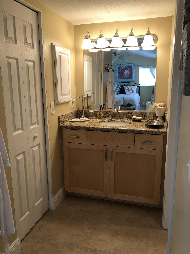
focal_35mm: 28
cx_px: 95
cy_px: 127
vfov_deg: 63.4
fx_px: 205
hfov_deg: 49.7
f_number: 1.8
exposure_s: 1/30
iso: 25
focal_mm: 3.99
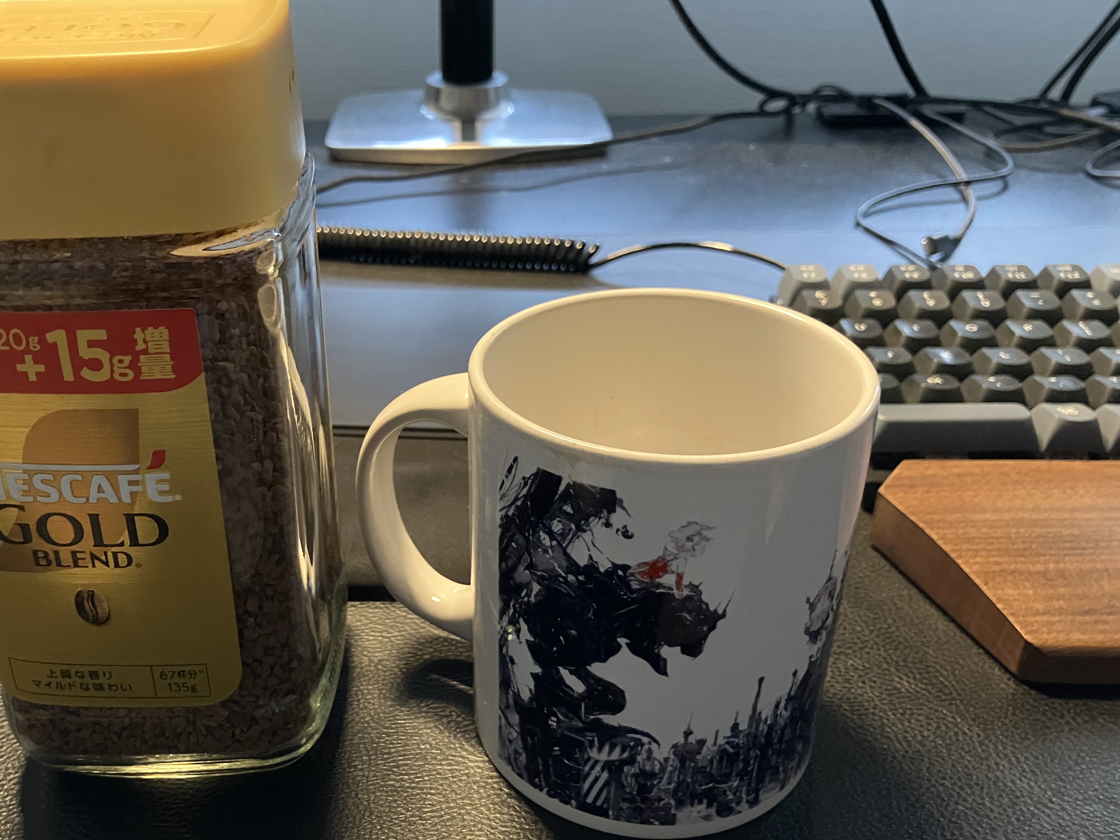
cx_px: 442
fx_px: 1132
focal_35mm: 35
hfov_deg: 52.2
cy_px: 475
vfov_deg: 40.6
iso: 640
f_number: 1.8
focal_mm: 3.99
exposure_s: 1/30
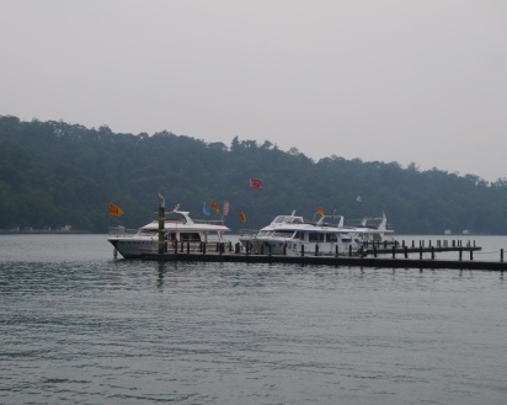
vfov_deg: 22.5
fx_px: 1020
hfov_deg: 27.9
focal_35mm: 68
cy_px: 201
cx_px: 234
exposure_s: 1/200
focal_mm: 32
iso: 160
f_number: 7.1
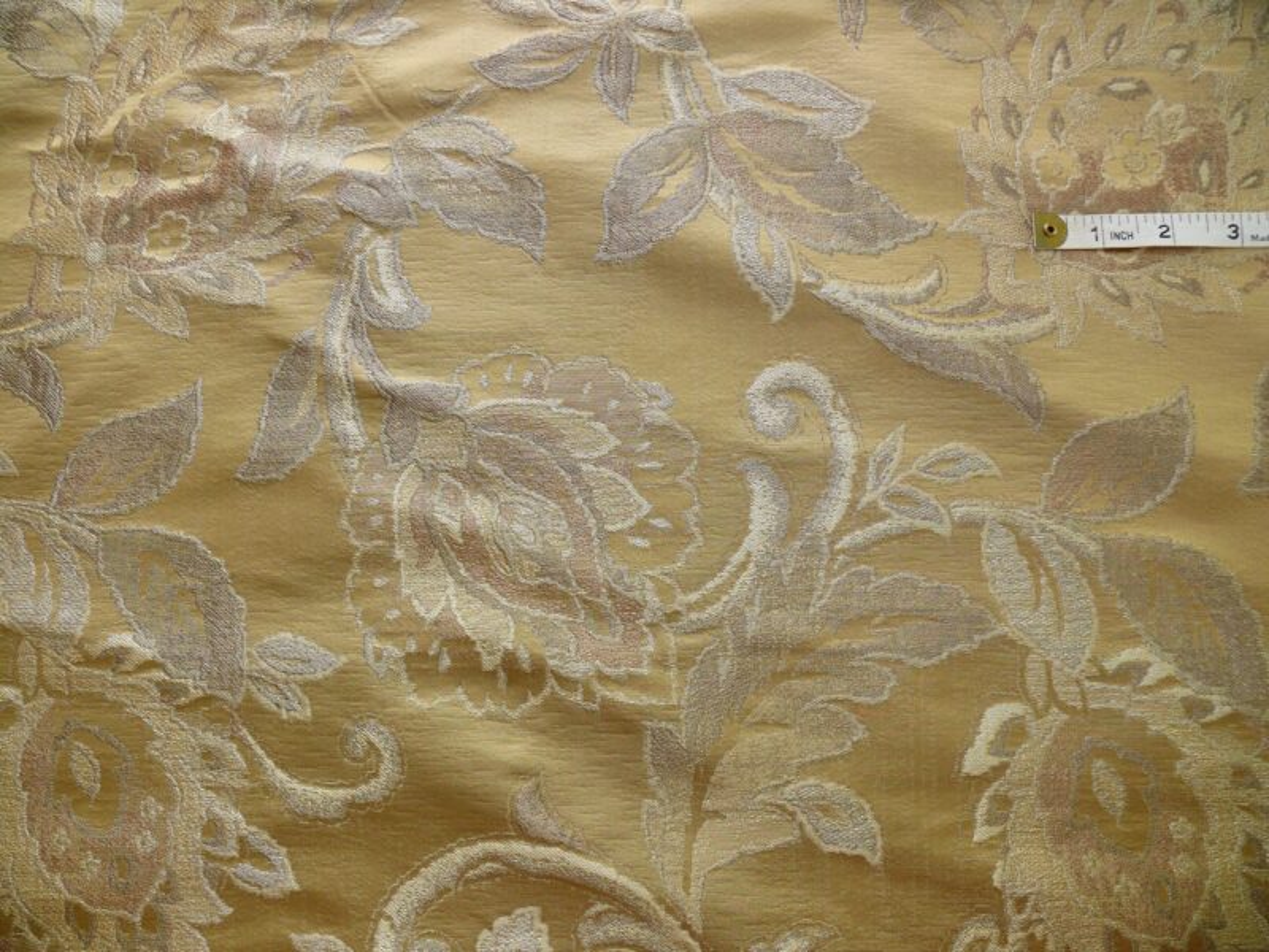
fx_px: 1283
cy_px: 476
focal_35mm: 35
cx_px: 634
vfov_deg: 40.7
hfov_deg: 52.6
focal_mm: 7.4
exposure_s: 1/60
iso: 100
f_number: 2.8
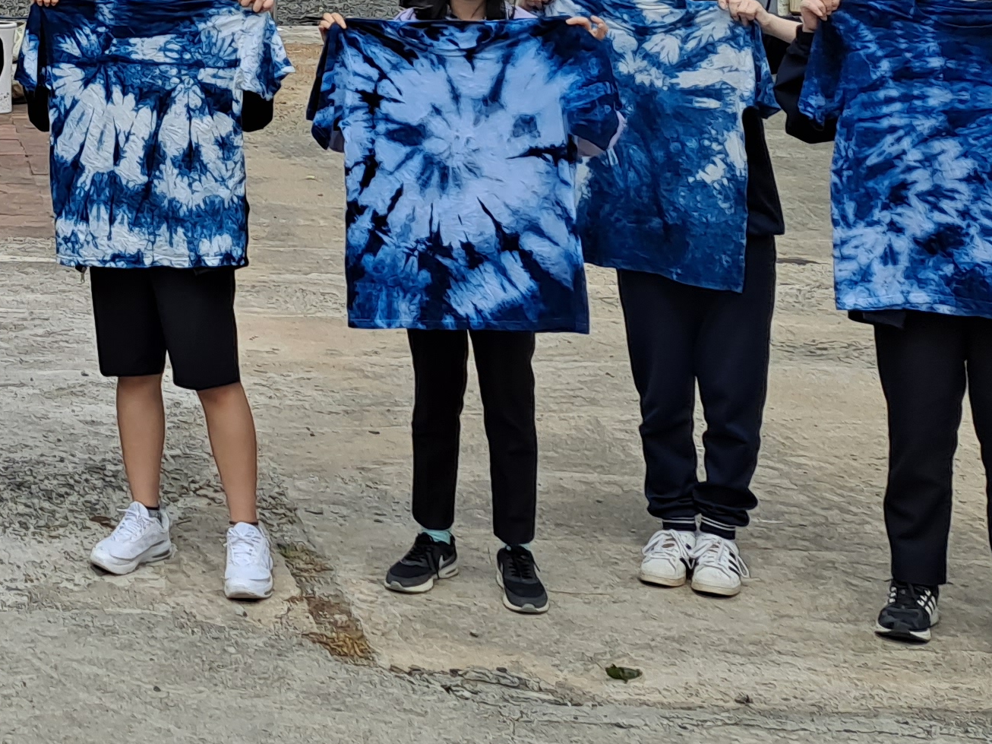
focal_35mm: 85
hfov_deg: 19.9
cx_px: -503
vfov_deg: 16.4
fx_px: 2435
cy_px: -233
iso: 25
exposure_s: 1/1527
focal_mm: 5.23
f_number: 1.8
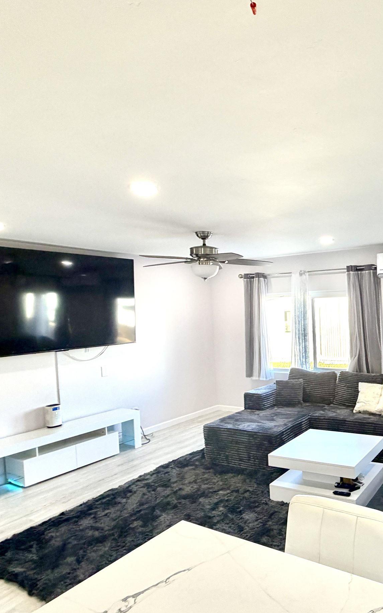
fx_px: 418
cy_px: 320
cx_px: 316
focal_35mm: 25
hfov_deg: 46.2
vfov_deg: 72.5
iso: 200
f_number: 2.2
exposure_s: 1/120
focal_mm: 2.22
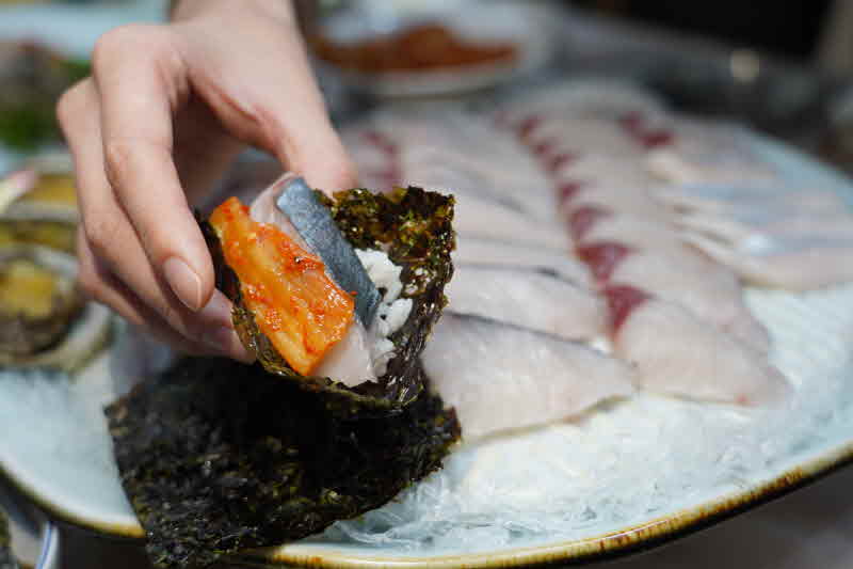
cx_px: 426
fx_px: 1137
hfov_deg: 41.1
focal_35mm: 48
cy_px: 284
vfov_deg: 28.1
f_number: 4
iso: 400
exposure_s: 1/60
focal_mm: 48
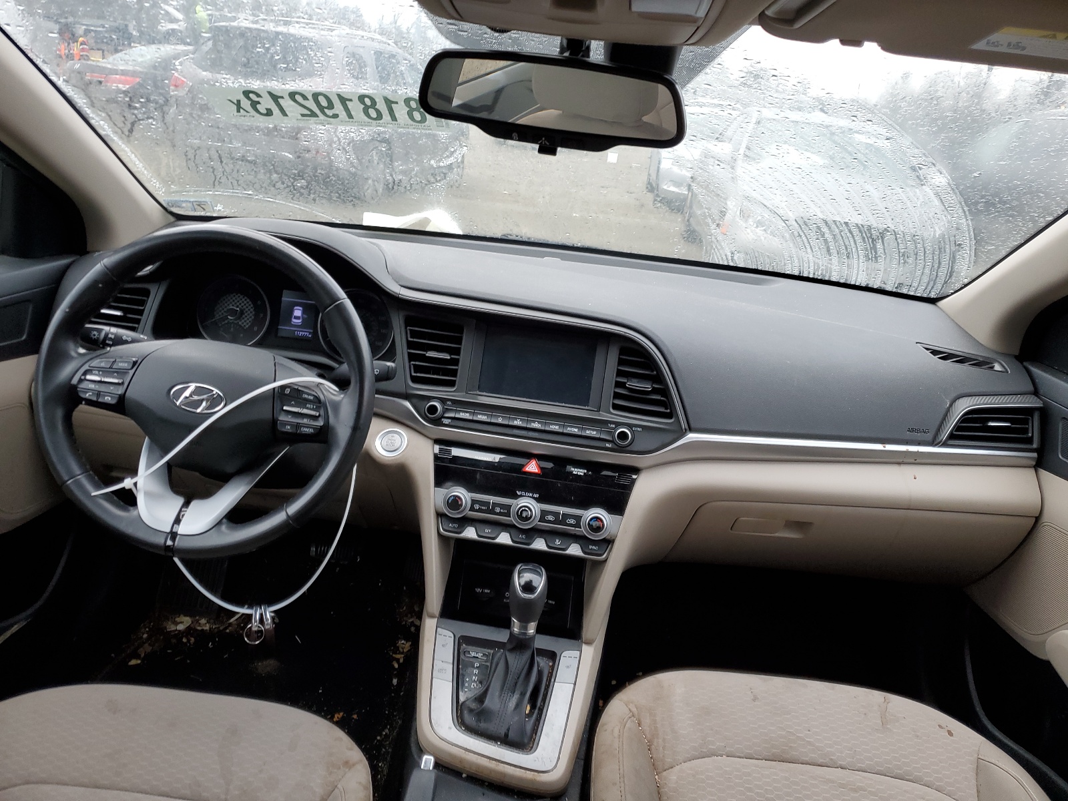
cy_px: 400
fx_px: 802
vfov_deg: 53.1
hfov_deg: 67.3
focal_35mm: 26
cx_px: 534
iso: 59
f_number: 1.5
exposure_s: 1/60.2
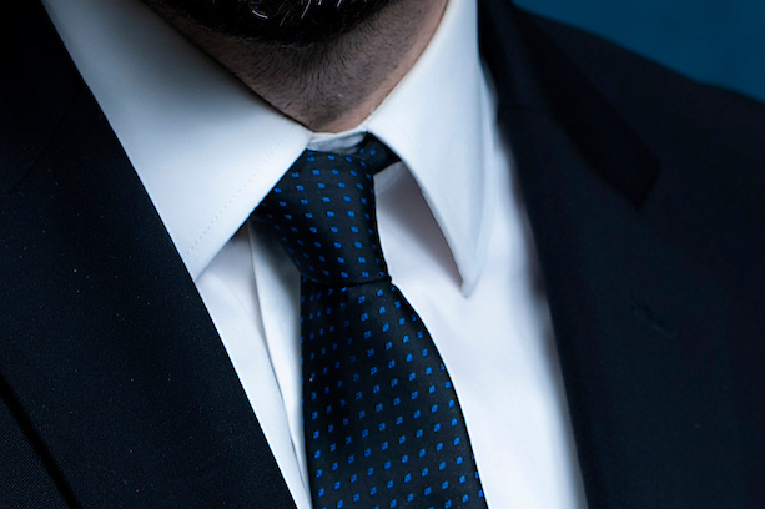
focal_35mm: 470
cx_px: 401
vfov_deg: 2.9
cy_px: -256
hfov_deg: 4.4
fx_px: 9982
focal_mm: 120
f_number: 5.6
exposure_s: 1/200
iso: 320
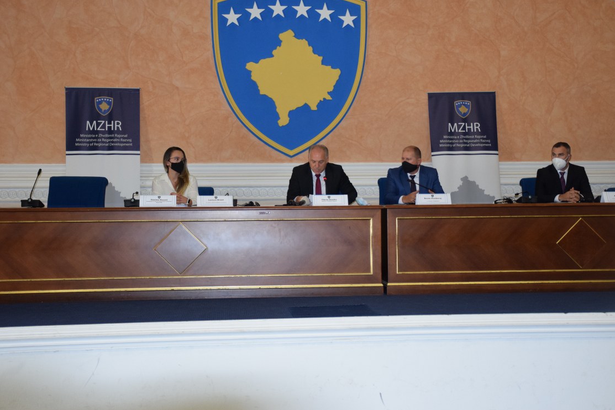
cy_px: 201
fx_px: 940
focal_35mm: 55
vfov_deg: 24.6
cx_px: 331
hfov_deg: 36.2
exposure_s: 1/60
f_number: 4.2
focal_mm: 34
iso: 1400
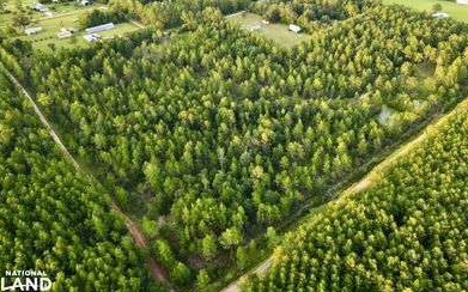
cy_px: 107
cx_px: 255
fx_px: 357
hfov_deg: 66.4
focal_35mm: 28
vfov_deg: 44.1
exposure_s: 1/30
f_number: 2.8
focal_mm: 4.5
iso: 100
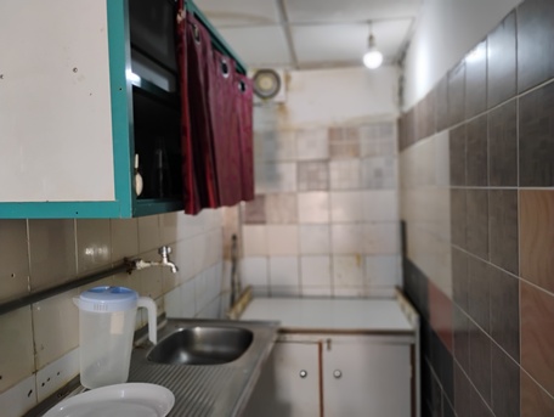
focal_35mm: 28
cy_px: 208
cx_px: 277
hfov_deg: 63.4
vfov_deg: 49.8
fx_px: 449
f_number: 1.8
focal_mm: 4.26
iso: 544
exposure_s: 1/60
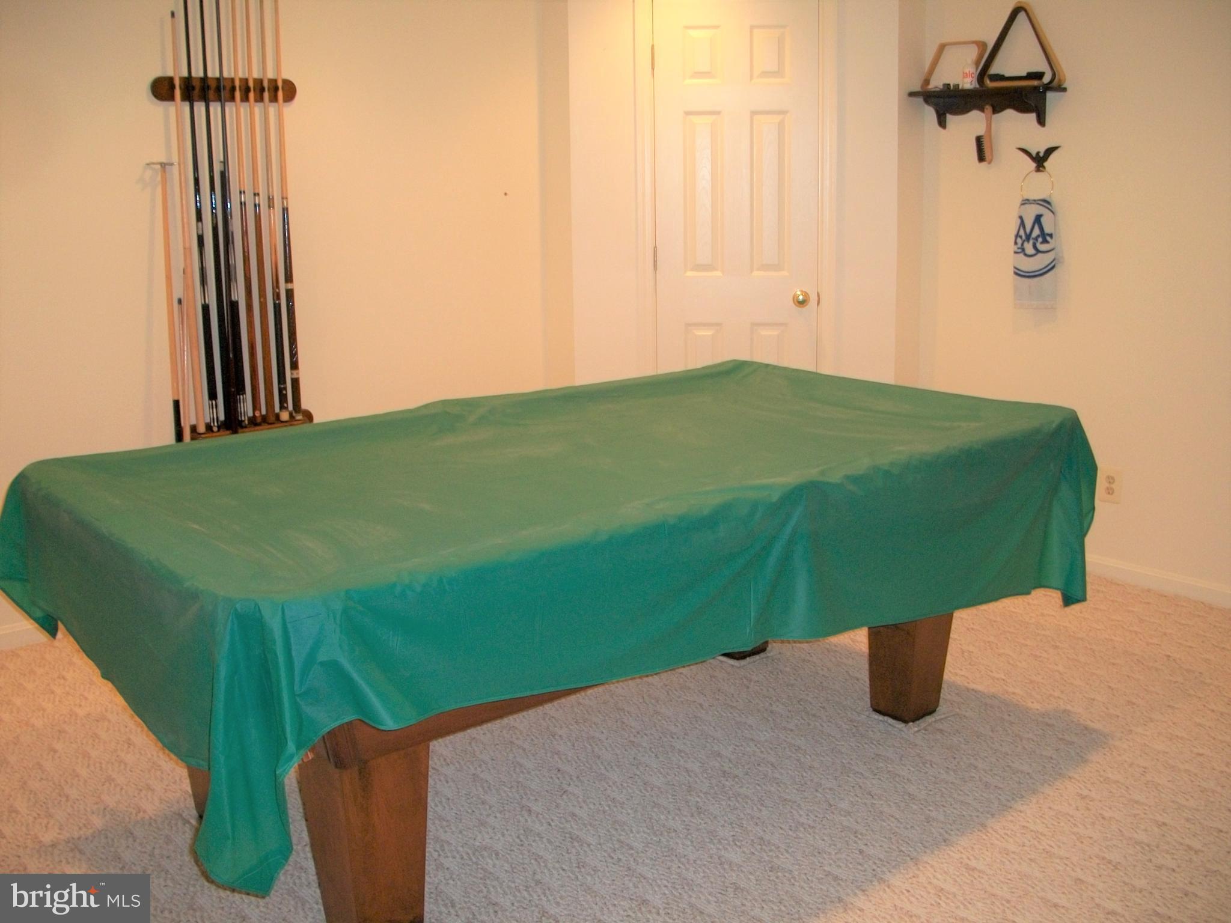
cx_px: 616
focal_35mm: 35
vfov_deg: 40.7
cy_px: 462
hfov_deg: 52.6
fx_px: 1245
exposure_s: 1/30
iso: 160
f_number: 3.1
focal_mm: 6.3
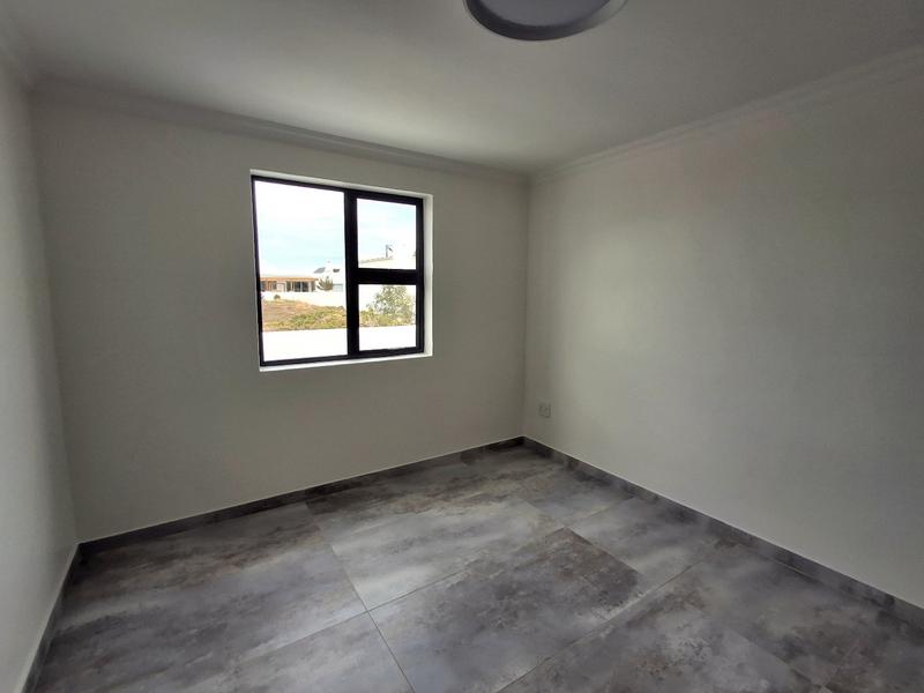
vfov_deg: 78.1
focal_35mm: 16
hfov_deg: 94.5
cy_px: 346
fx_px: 427
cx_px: 462
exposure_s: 1/526
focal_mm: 1.64
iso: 40
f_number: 2.2
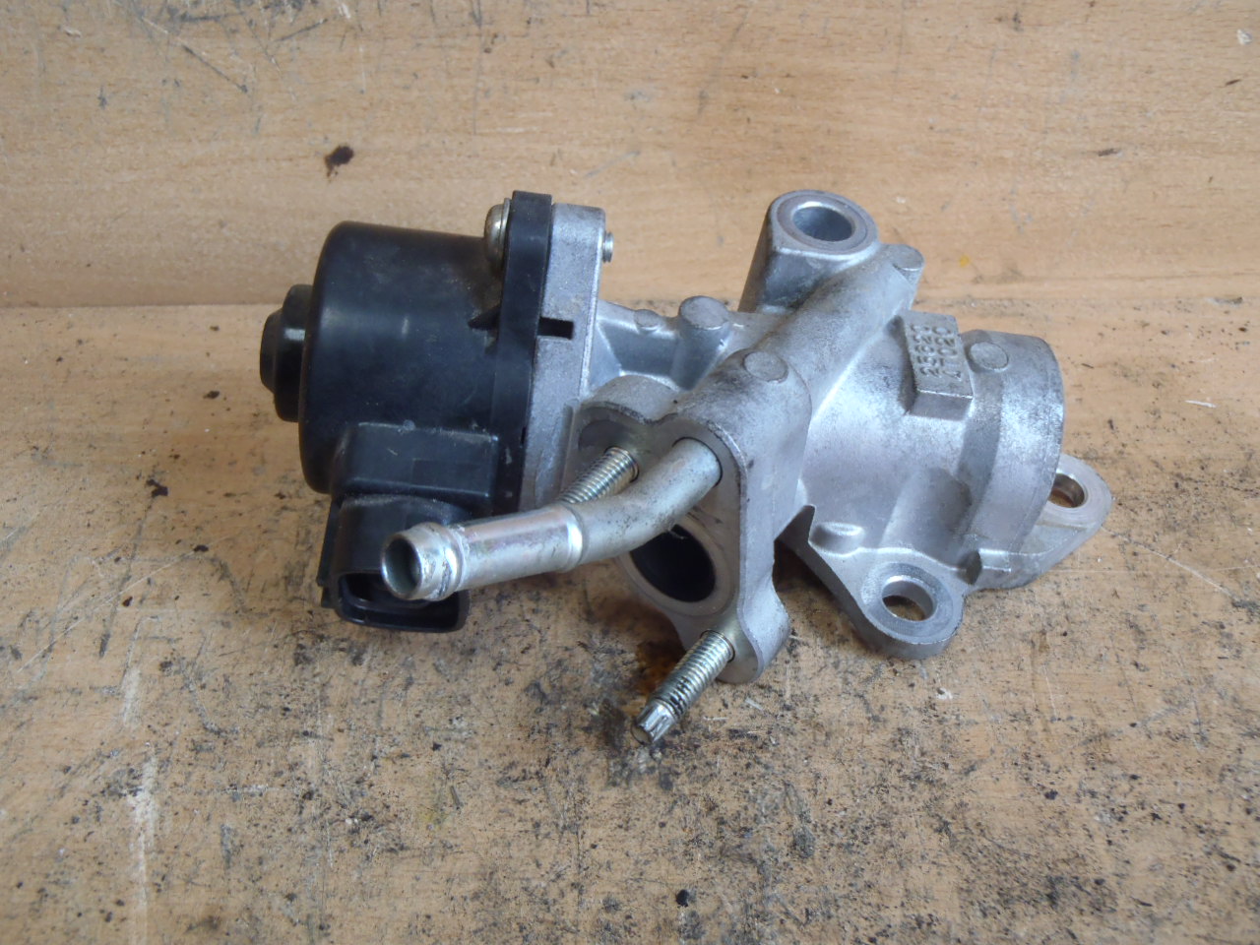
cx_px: 630
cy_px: 472
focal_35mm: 37
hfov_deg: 50.1
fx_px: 1347
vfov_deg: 38.7
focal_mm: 6.64
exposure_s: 1/20
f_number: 4.7
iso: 200
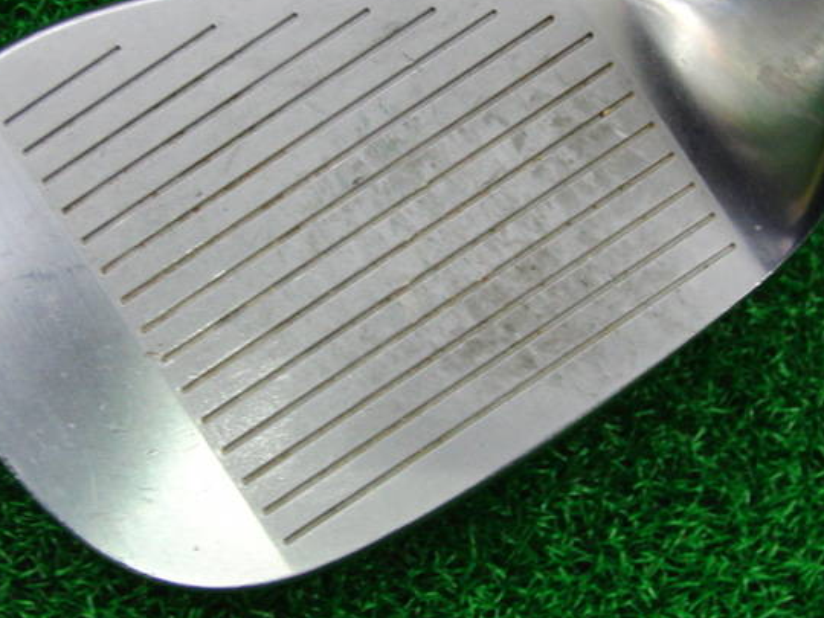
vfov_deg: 28.5
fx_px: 1214
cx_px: 391
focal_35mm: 51
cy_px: 258
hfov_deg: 37.5
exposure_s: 1/50
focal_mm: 7.54
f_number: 3.7
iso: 400
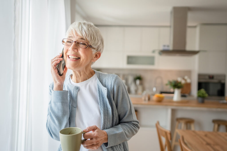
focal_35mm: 35
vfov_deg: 37.8
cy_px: 76
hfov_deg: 54.4
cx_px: 114
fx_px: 221
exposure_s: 1/1250
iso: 800
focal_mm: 35
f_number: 2
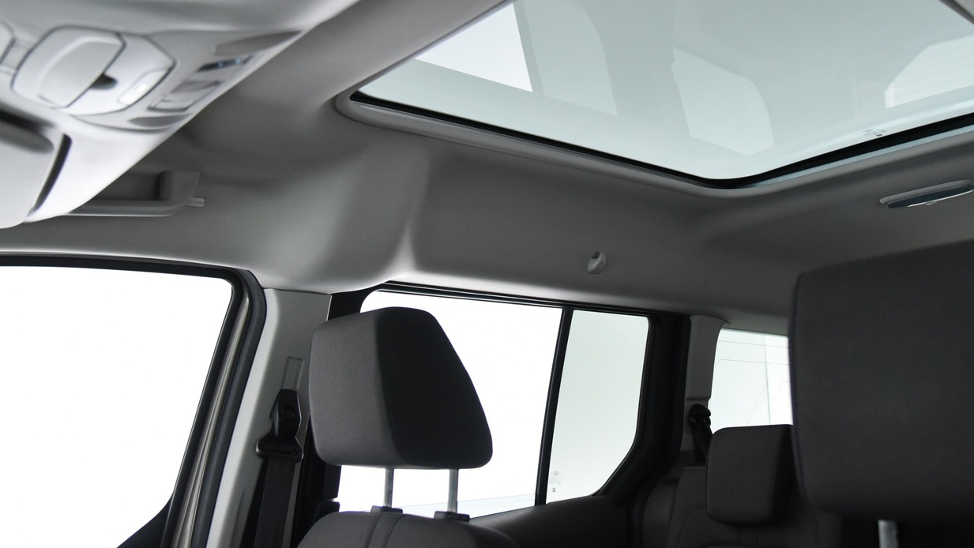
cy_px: 165
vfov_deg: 35.2
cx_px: 518
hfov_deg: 59.4
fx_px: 852
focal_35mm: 33
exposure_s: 1/40
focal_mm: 24
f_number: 4
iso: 4000
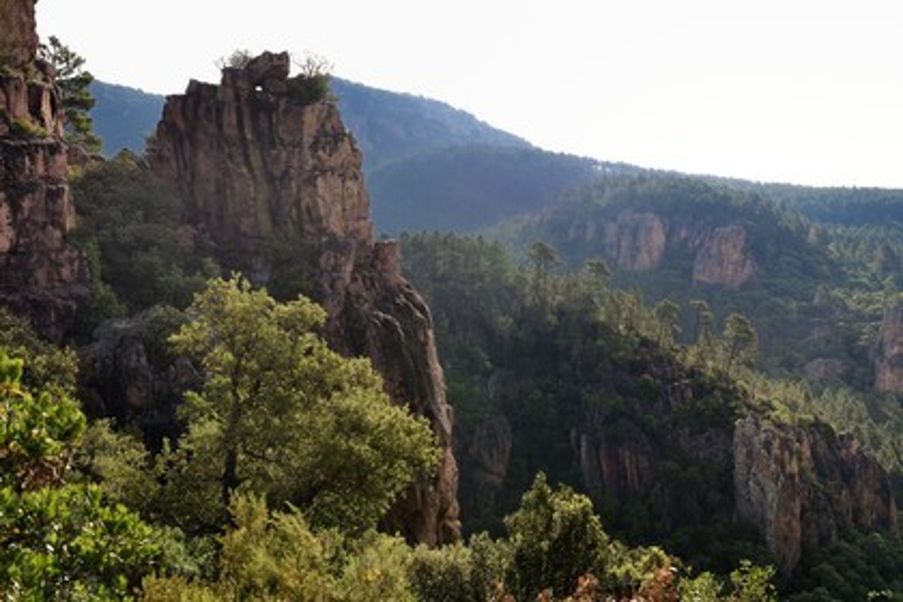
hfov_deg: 50.7
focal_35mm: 38
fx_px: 953
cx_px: 452
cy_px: 301
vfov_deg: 35.1
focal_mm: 38
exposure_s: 1/250
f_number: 9
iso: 200
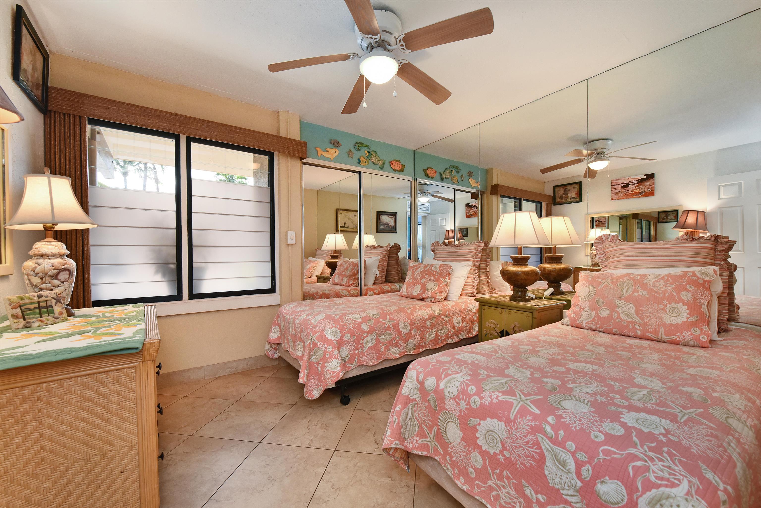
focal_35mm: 14
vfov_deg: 81.2
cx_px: 380
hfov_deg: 104.2
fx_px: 296
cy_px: 254
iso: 3600
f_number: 16
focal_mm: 14
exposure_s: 1/15
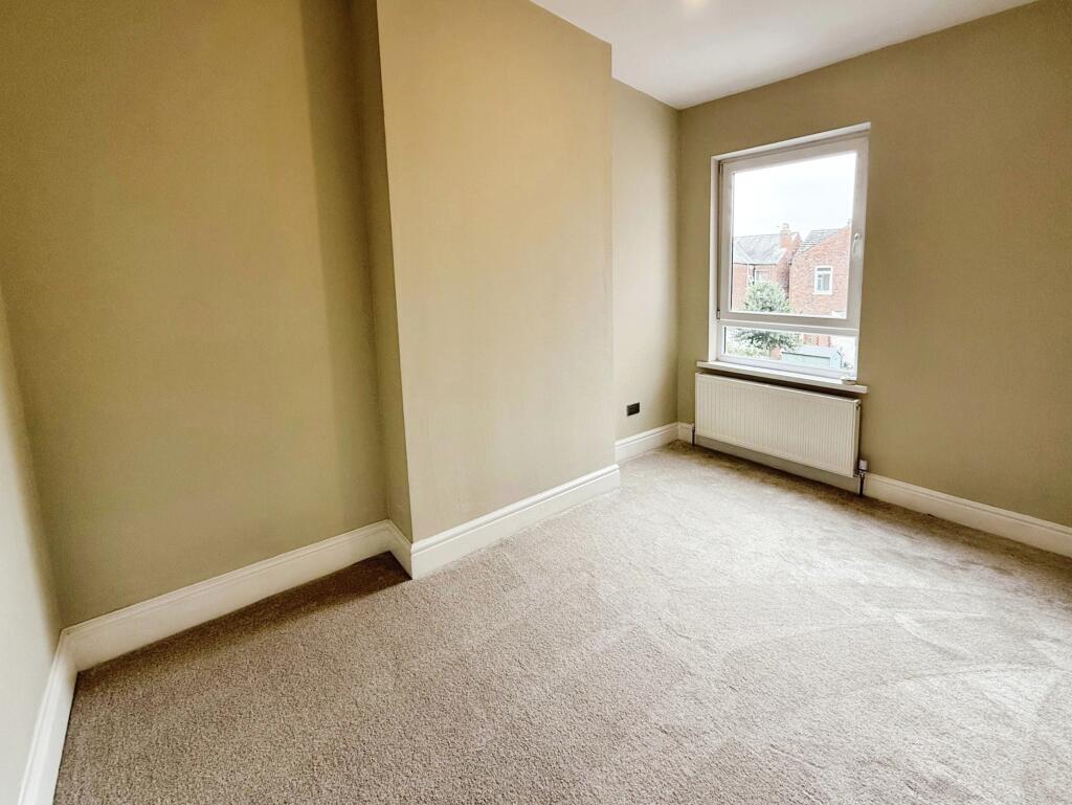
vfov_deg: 85.7
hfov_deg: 102.0
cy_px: 402
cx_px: 536
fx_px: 434
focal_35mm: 14
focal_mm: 2.22
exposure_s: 1/100
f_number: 2.2
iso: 100
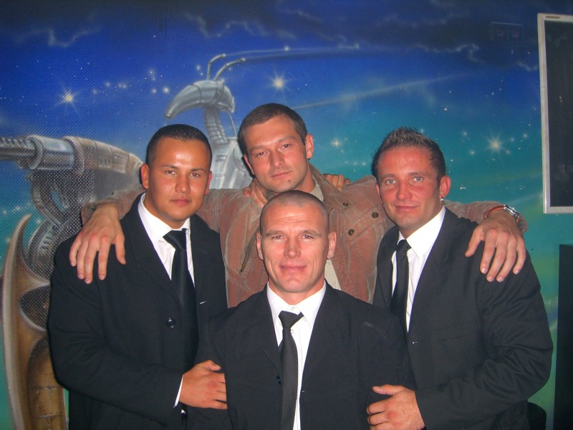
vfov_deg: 37.7
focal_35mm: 38
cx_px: 286
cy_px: 215
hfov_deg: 49.0
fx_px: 629
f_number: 2.8
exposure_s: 1/60
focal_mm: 7.9
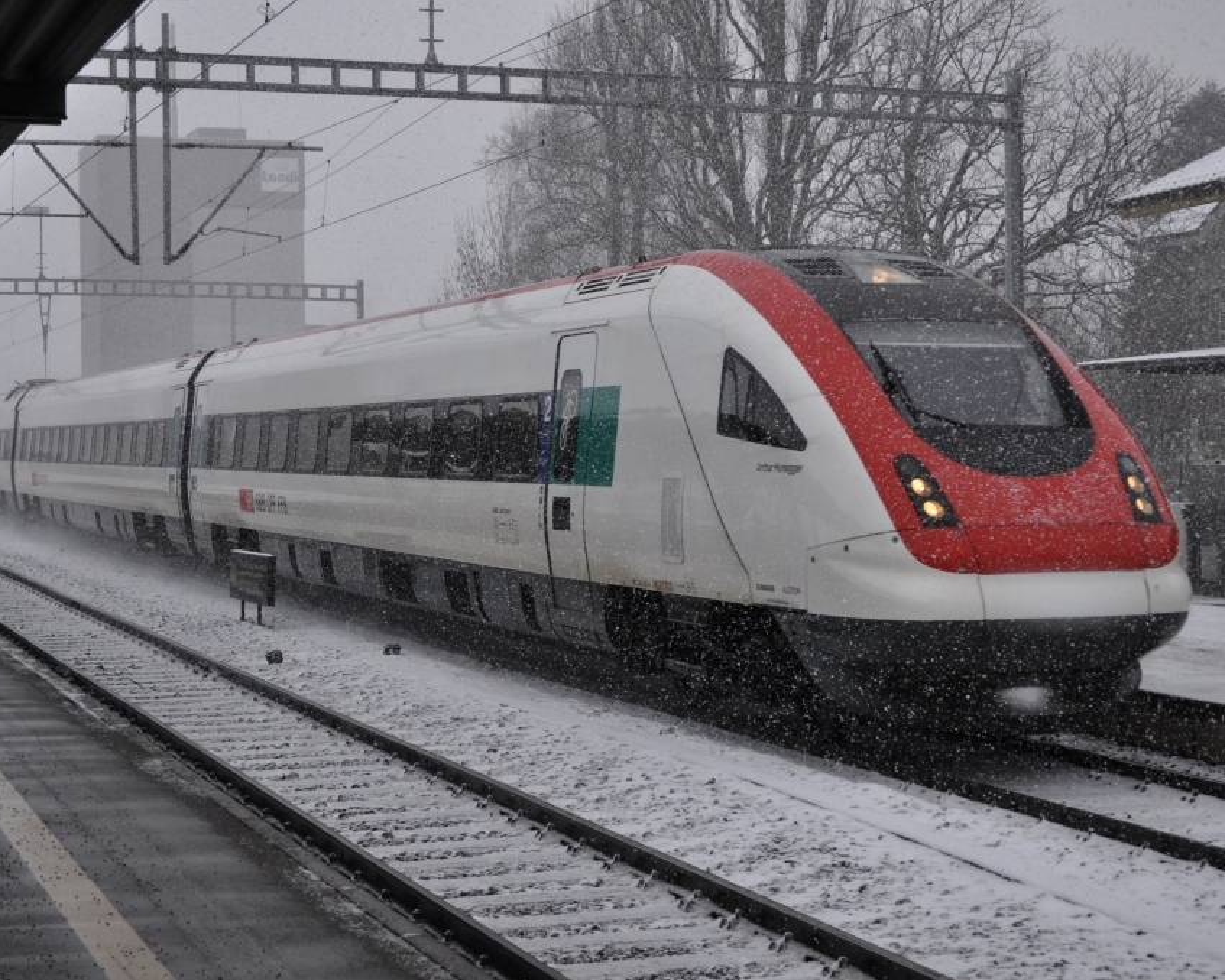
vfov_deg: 22.5
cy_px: 490
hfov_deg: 27.9
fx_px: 2466
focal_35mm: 68
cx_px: 577
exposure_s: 1/1000
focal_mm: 40
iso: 640
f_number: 5.3
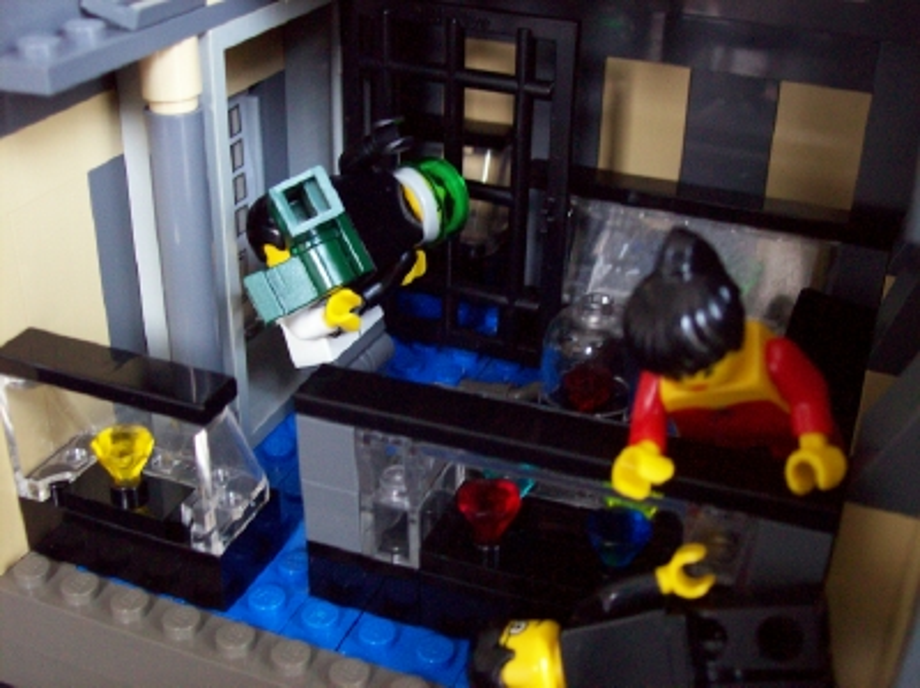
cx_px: 460
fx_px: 1195
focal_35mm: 45
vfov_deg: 32.1
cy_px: 344
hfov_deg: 42.1
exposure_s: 1/8
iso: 160
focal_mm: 7.6
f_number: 3
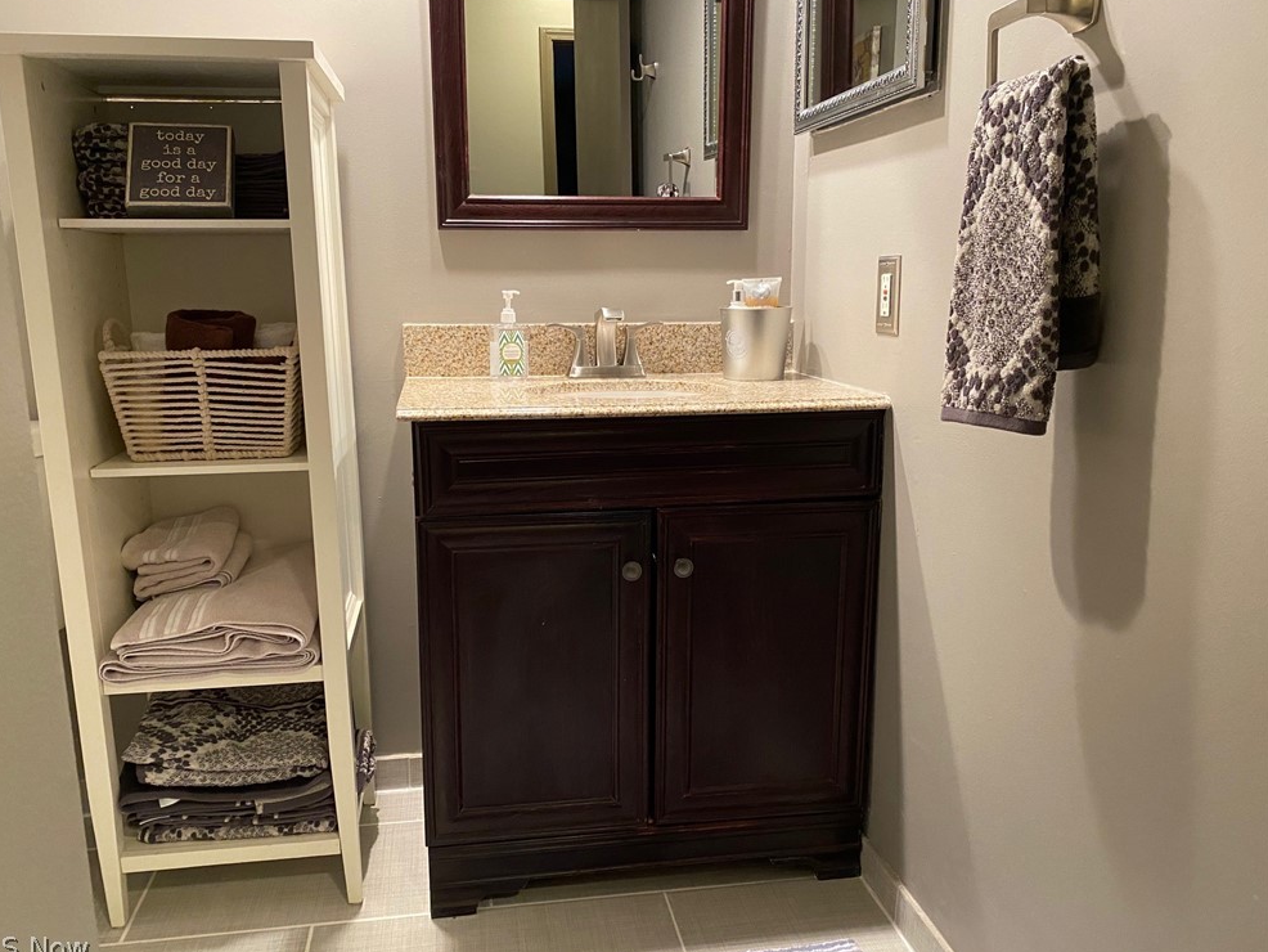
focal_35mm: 27
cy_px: 475
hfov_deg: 65.3
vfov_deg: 51.4
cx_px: 613
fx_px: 989
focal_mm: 4.25
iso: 400
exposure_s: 1/40
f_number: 1.8
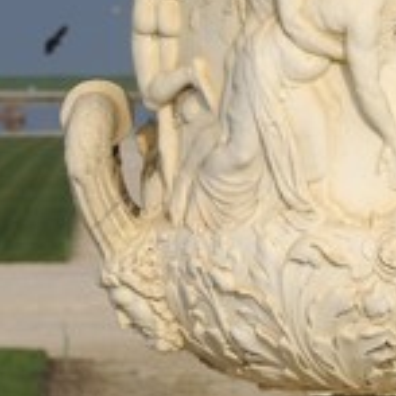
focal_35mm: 485
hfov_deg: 3.6
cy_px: 145
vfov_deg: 3.6
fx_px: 6277
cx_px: 280
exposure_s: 1/160
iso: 200
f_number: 14
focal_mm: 200
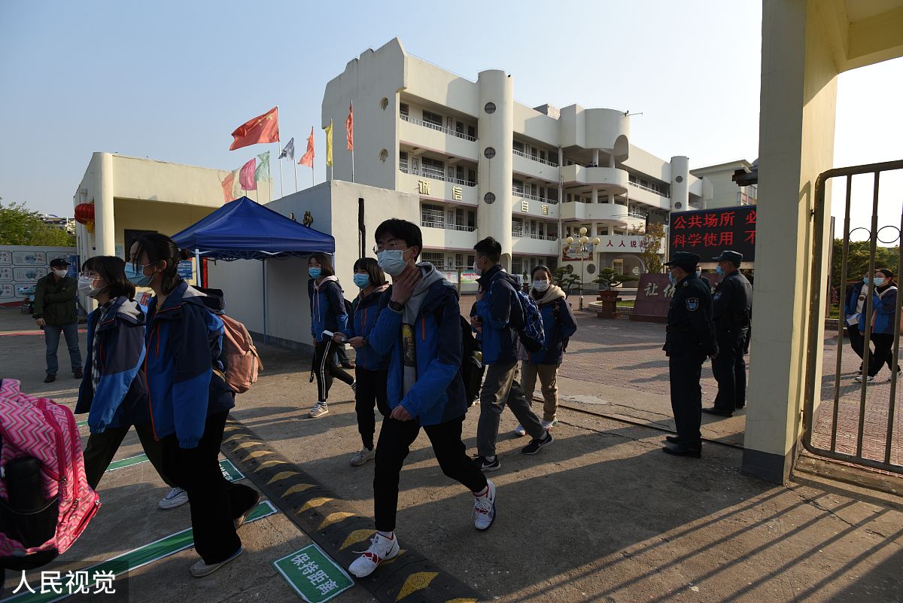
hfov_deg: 93.3
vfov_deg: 70.5
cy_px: 302
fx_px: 427
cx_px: 452
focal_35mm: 17
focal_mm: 17
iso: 320
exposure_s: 1/1250
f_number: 5.6
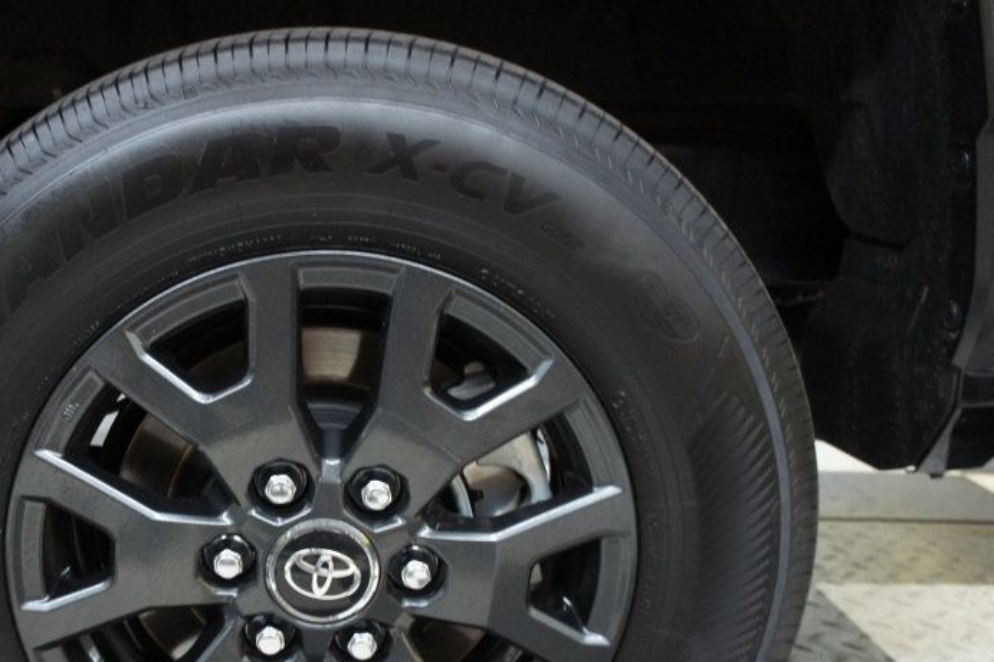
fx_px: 1104
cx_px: 283
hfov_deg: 47.2
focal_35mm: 40
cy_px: 461
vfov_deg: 33.0
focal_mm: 18
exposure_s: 1/30
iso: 1600
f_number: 3.5
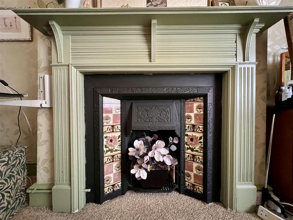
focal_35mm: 13
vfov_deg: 89.9
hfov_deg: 106.2
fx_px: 110
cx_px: 146
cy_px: 110
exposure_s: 1/25
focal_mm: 1.57
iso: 800
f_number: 1.8
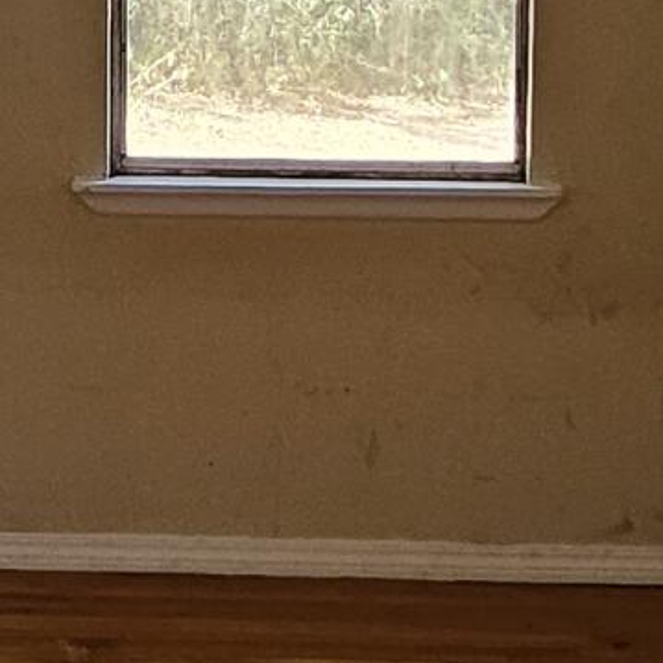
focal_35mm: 96
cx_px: 199
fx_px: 2080
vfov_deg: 17.8
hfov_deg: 18.0
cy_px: 76
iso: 64
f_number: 2.2
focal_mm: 1.7
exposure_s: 1/60
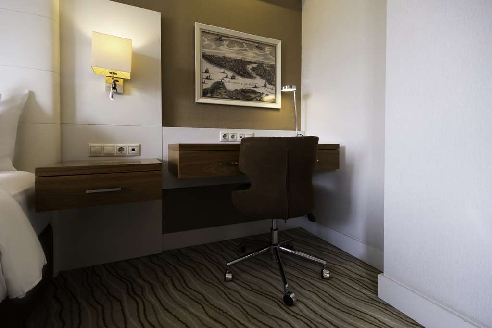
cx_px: 246
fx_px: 219
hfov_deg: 96.7
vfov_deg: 73.7
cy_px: 164
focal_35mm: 16
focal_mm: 10.4
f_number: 5.6
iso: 2500
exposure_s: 1/200
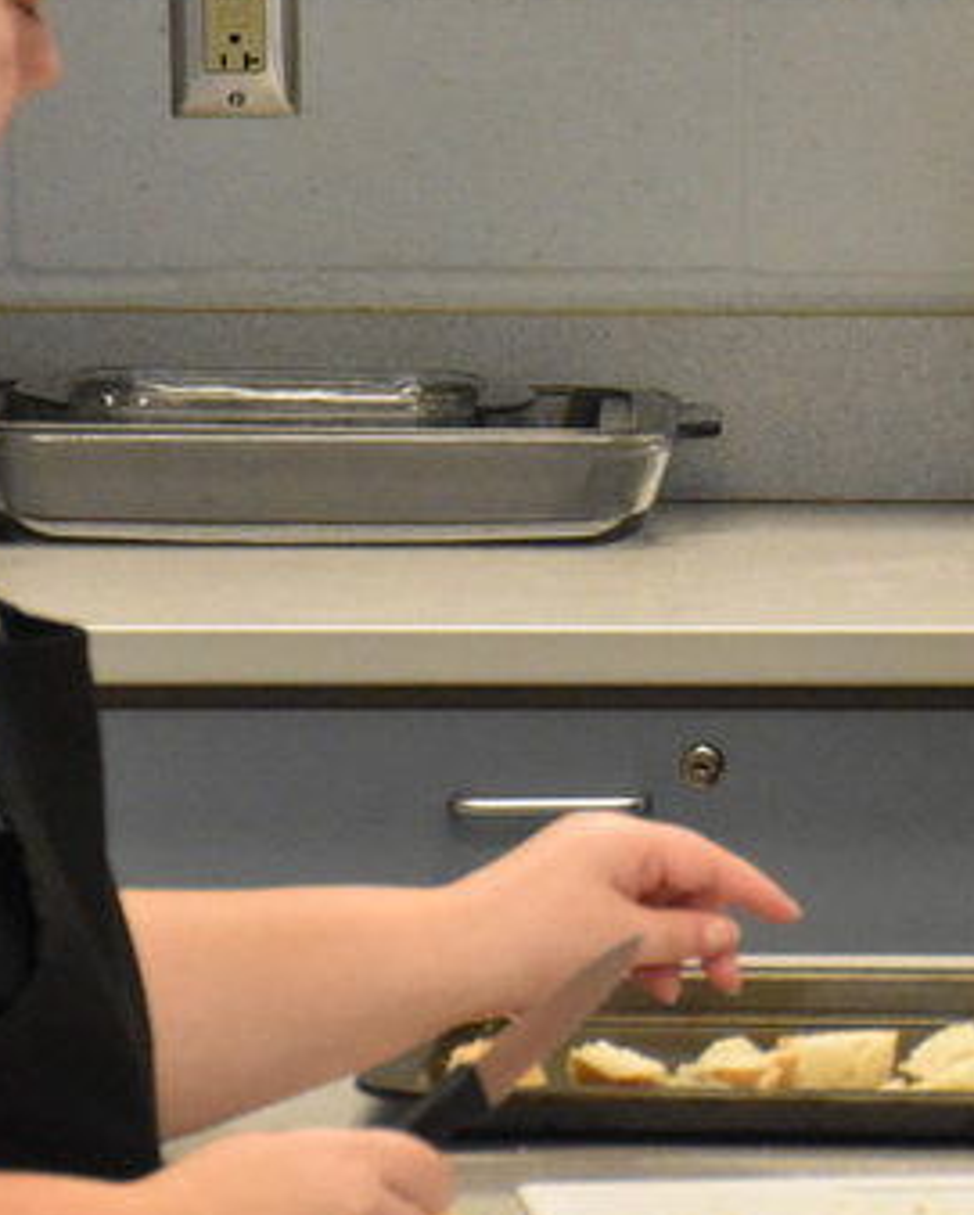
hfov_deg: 4.5
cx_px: 931
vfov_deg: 5.7
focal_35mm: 341
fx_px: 12271
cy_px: 196
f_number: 5.3
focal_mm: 80
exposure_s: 1/400
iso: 5000
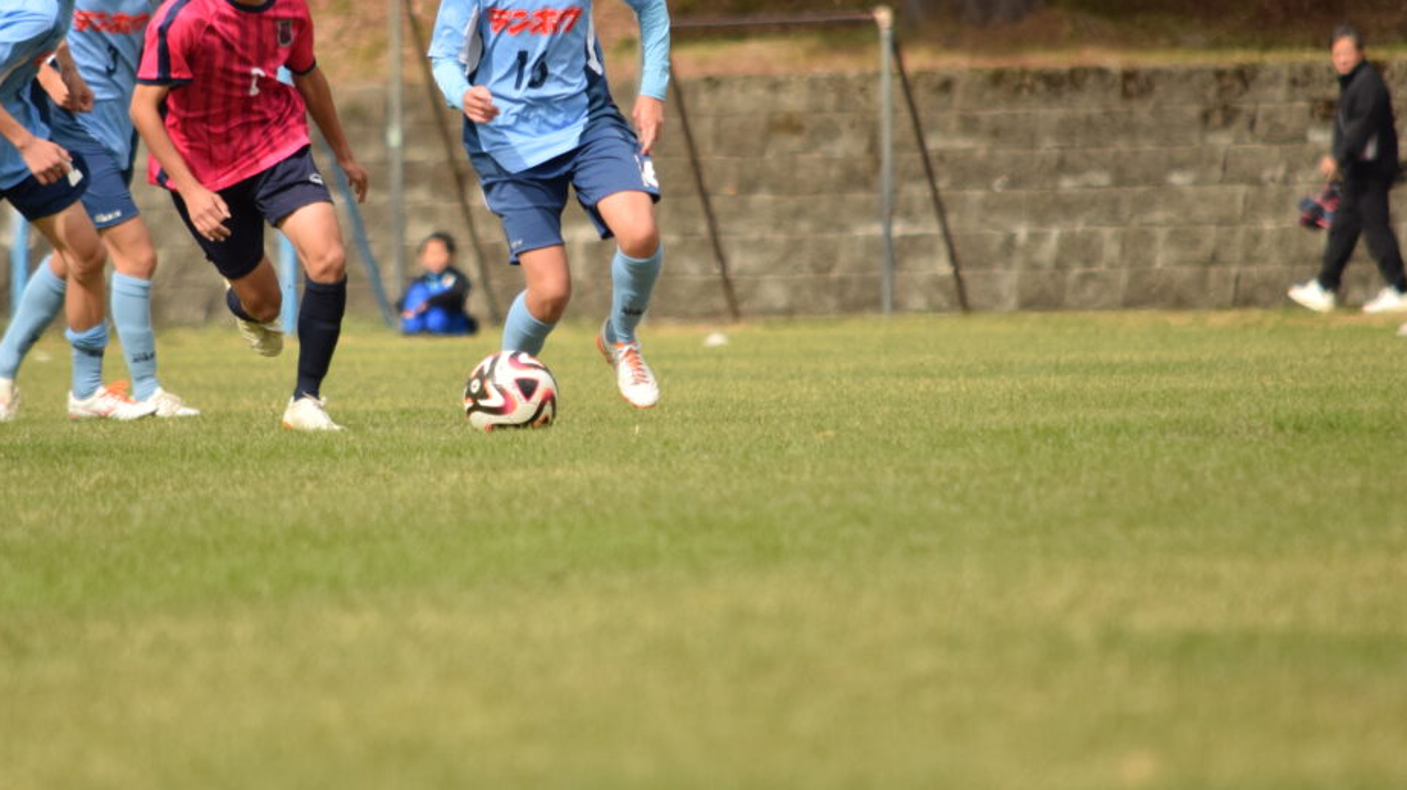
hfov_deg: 3.2
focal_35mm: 665
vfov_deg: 1.8
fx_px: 24803
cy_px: 170
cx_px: 536
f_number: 5.6
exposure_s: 1/2000
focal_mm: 300
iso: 500
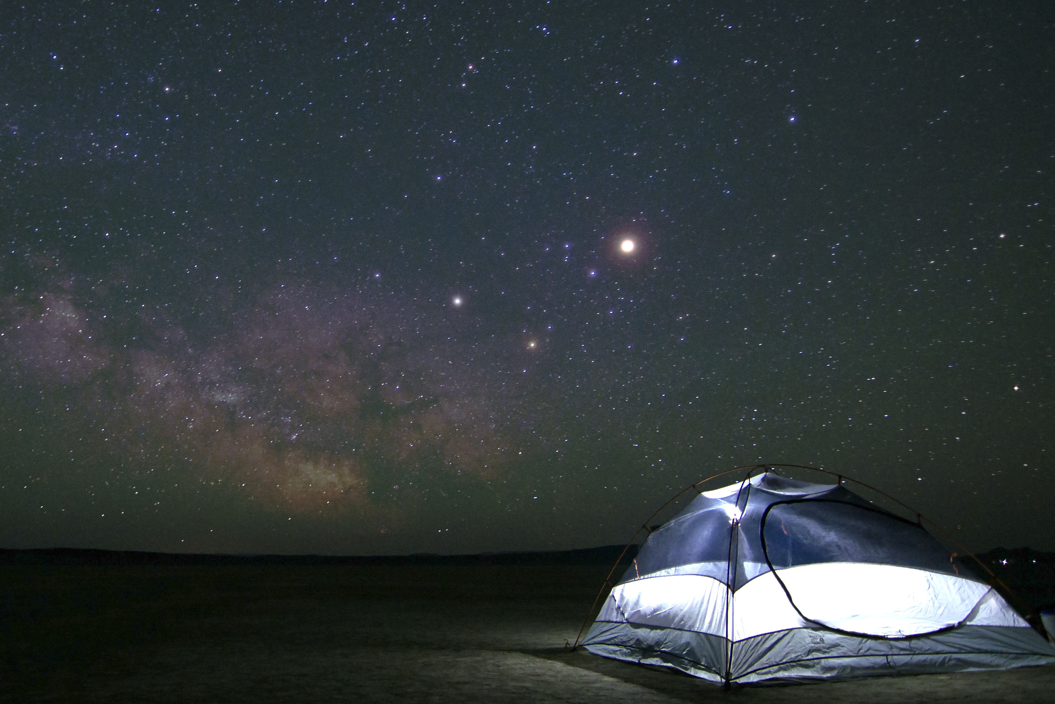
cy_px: 310
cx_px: 432
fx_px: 645
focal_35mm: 22
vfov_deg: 57.1
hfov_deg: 77.8
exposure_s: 30
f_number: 2.8
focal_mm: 12
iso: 4000
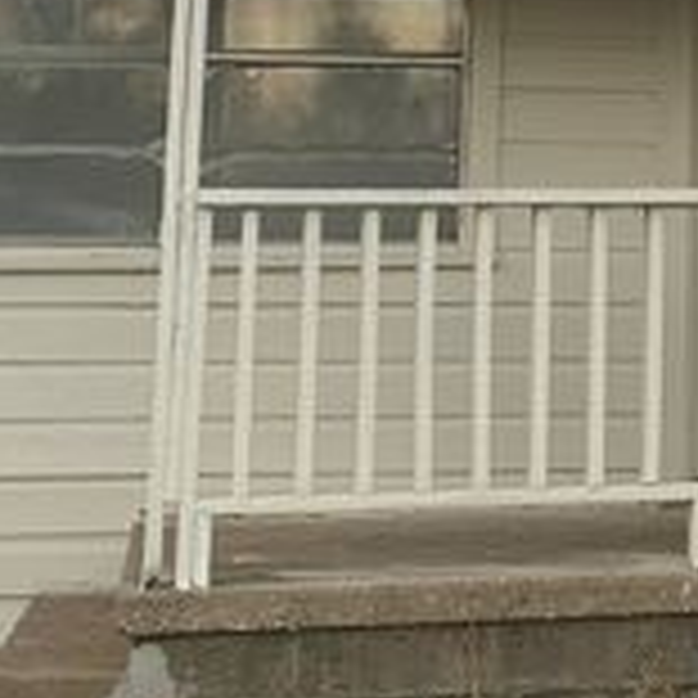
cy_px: -11
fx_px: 2258
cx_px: 748
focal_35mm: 99
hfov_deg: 17.1
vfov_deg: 17.1
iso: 32
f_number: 1.8
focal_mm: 4.25
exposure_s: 1/121
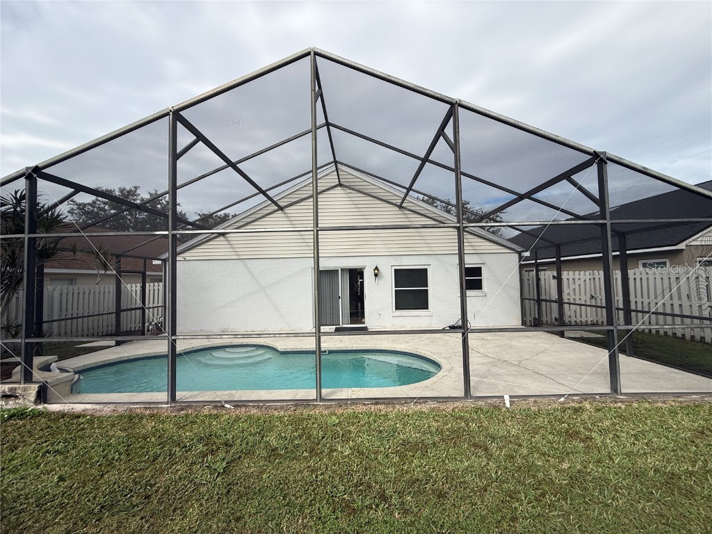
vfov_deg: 85.7
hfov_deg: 102.1
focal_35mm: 14
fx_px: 288
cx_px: 356
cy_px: 267
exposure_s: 1/1189
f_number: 2.2
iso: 50
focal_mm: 2.22
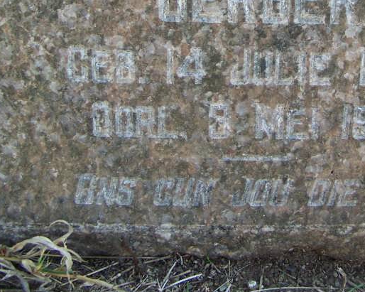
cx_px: 283
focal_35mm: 82
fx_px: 886
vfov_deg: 18.3
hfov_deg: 23.0
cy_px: 11
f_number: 2.8
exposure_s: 1/160
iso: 64
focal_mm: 5.85
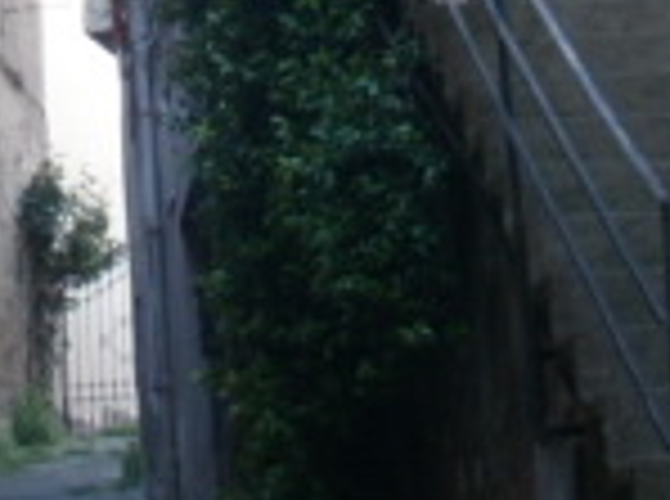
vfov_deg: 9.2
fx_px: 2993
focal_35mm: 155
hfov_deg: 12.7
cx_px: 90
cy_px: -279
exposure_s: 1/50
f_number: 3.5
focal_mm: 6.3
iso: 100
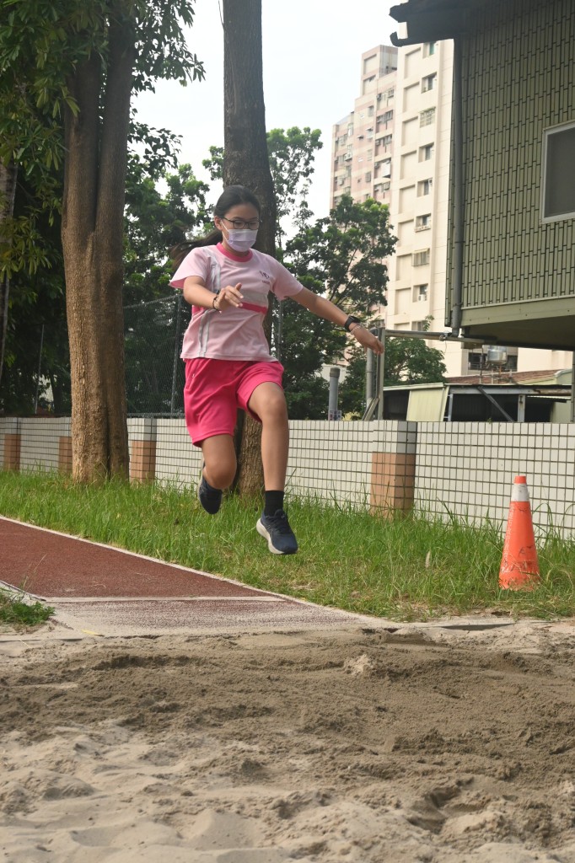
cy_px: 432
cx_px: 288
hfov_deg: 24.4
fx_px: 1330
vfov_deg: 36.0
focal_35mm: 56
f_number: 5.3
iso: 1400
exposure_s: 1/2500
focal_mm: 37
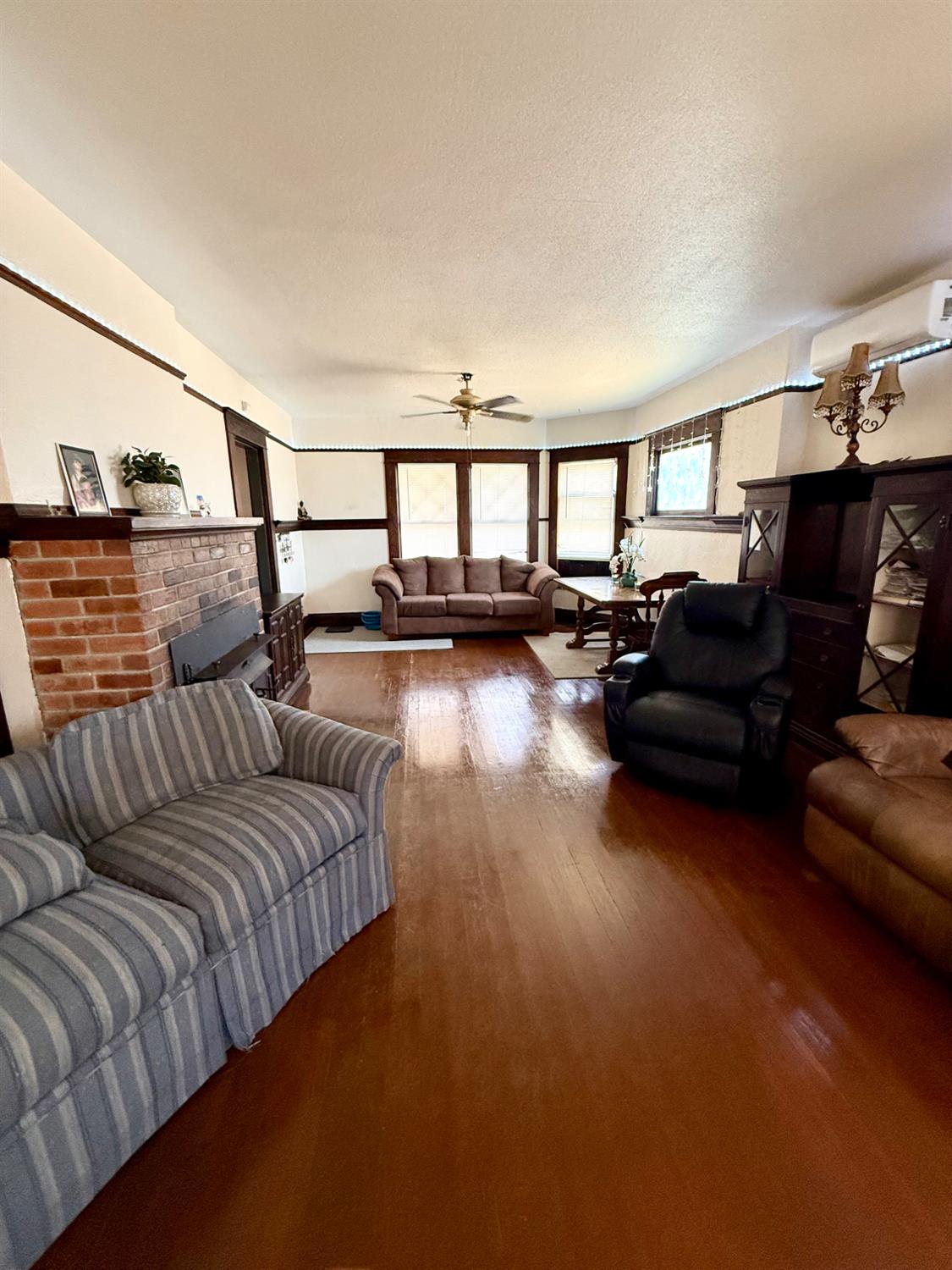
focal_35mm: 14
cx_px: 476
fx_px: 513
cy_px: 635
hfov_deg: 85.7
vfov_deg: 102.1
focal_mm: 2.22
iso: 320
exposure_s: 1/95
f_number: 2.2
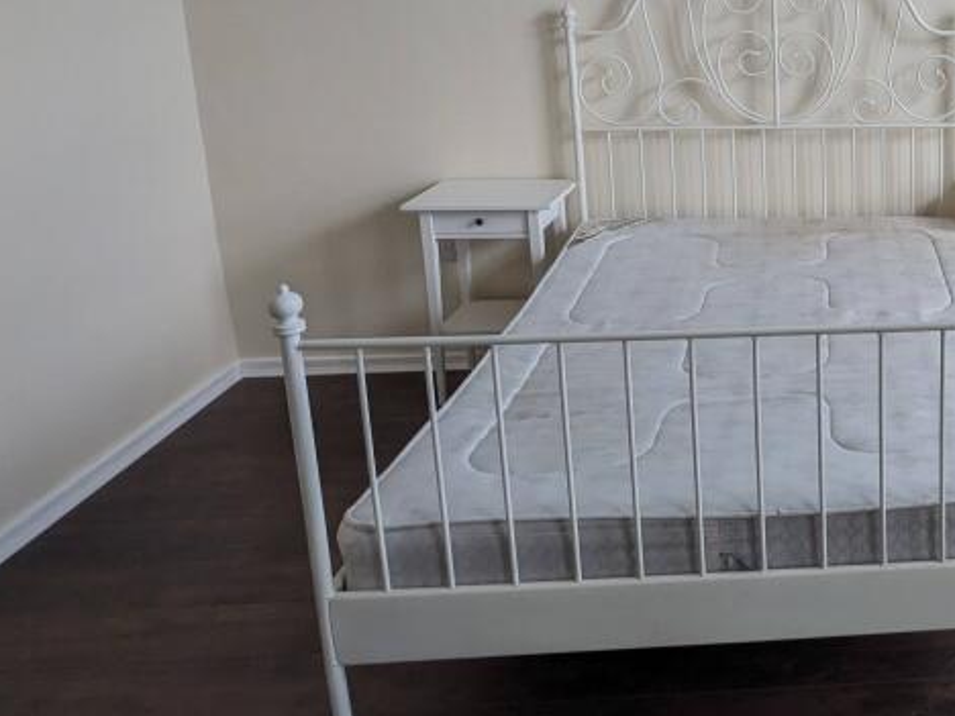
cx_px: 928
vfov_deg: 39.4
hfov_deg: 45.5
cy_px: 161
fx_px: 966
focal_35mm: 35
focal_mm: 2.22
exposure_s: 1/217
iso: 37
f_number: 2.2
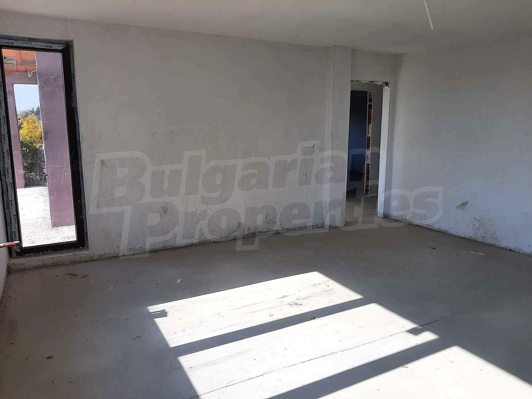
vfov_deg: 53.1
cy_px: 200
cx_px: 266
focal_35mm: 26
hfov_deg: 67.3
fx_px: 400
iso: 40
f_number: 1.7
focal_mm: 3.93
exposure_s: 1/826
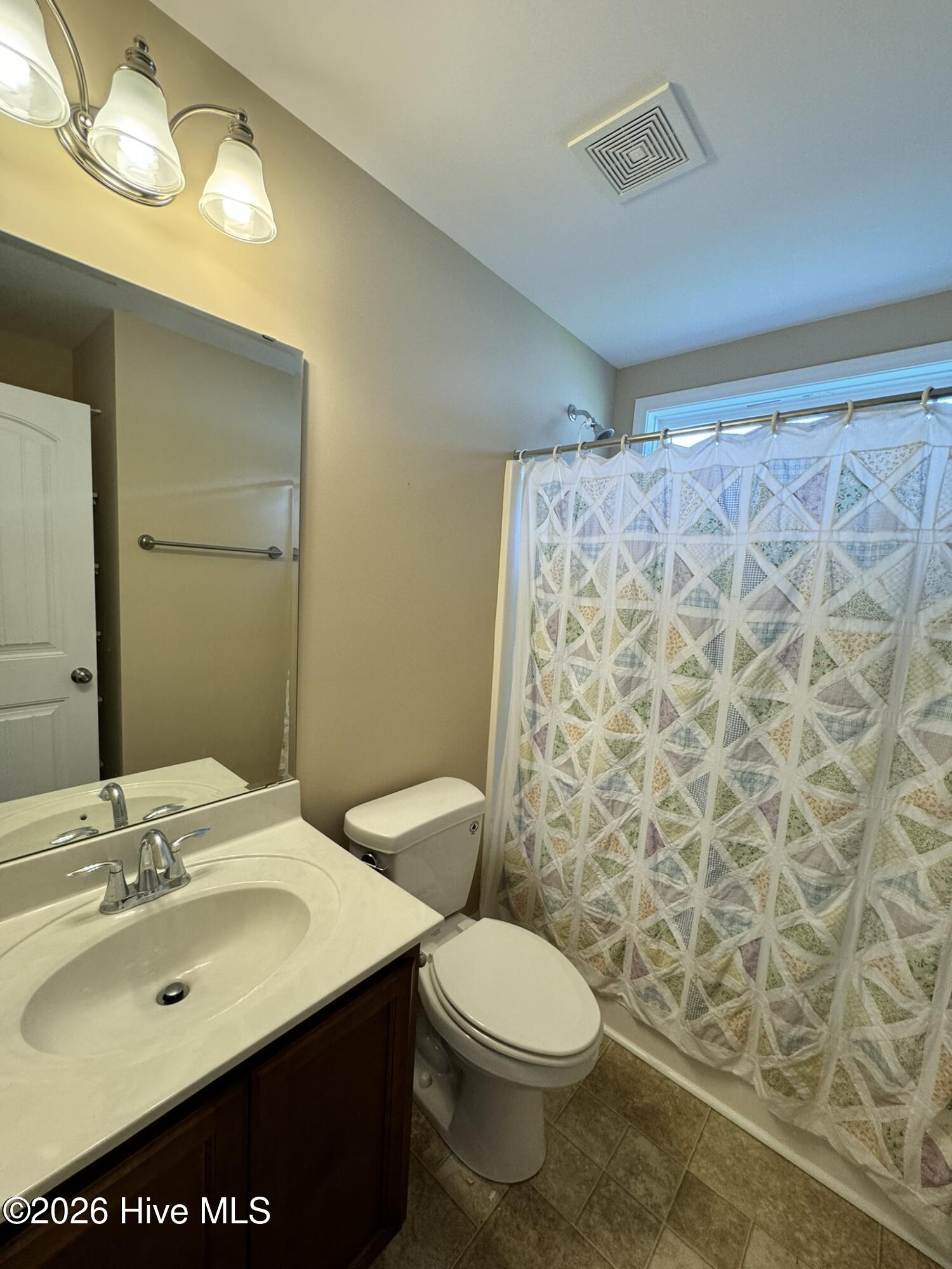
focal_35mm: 14
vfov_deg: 102.1
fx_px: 513
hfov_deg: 85.7
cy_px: 634
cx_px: 476
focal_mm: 2.22
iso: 160
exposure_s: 1/120
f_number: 2.2
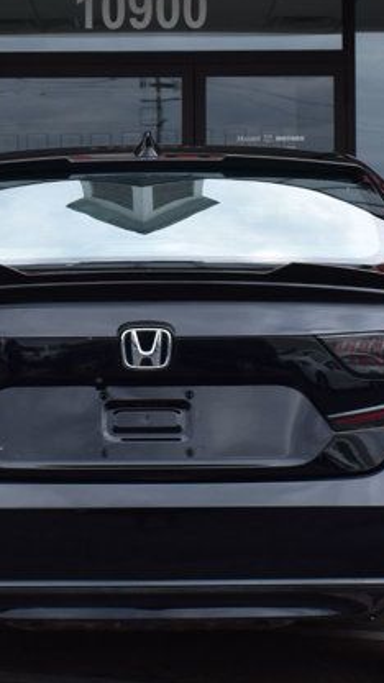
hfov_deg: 11.6
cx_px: 118
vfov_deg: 20.5
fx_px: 1888
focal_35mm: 104
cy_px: 274
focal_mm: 27
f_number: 9
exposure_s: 1/125
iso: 400
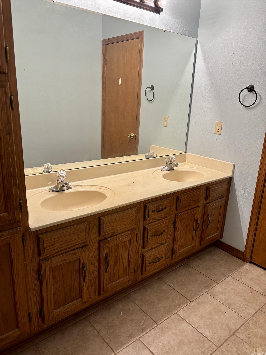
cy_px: 178
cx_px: 133
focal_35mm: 26
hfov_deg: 53.1
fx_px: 266
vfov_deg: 67.3
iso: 100
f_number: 1.6
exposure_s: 1/60
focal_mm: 5.96
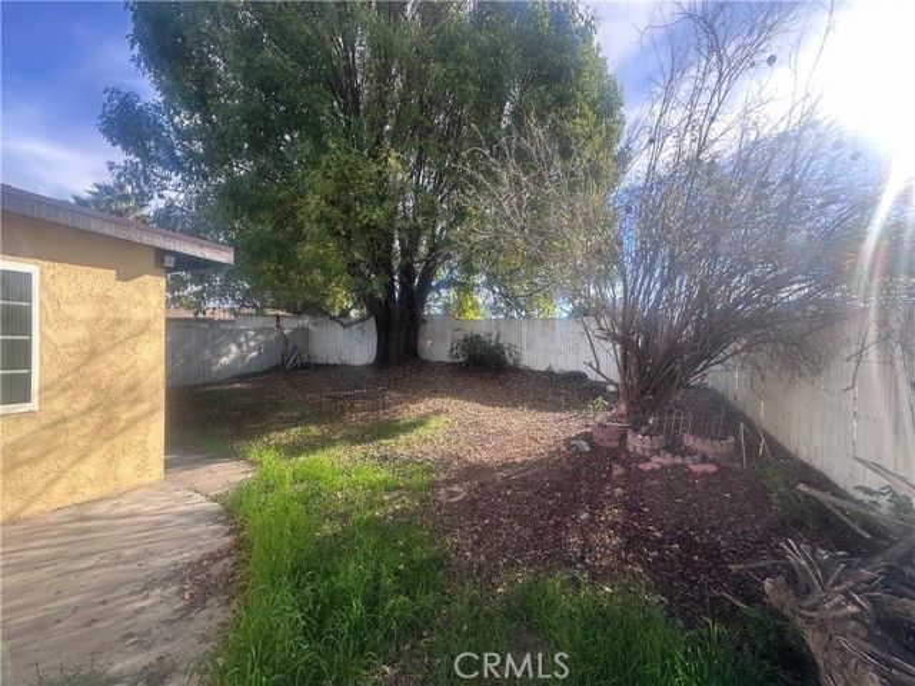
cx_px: 458
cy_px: 343
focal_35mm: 14
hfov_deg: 102.1
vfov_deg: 85.7
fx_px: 370
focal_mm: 2.22
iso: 40
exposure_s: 1/385
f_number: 2.2
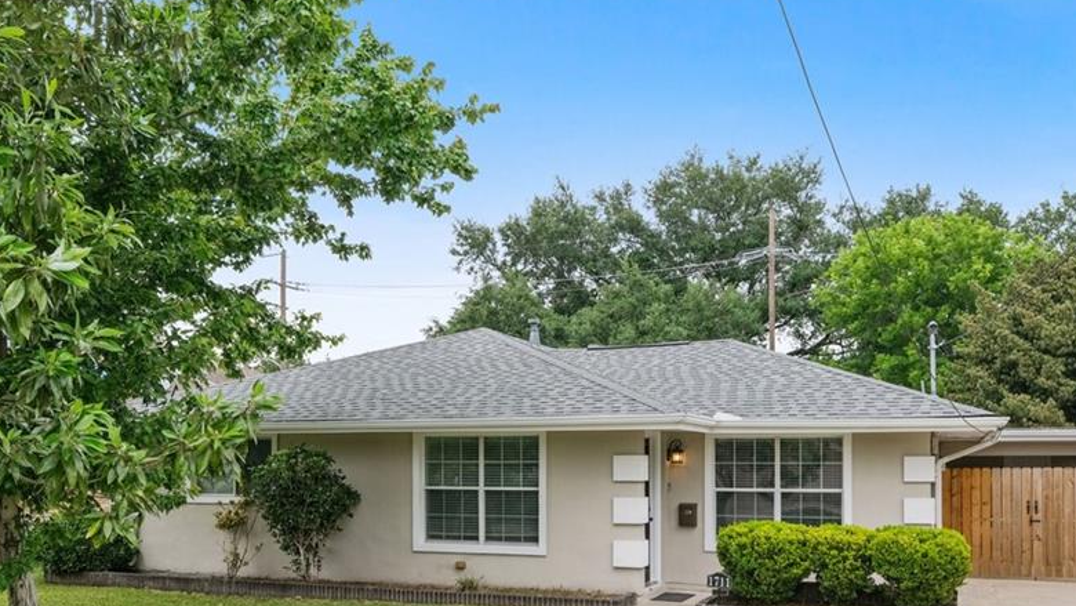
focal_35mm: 33
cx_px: 588
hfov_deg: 59.4
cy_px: 451
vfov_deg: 34.9
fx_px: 942
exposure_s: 1/200
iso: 320
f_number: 10
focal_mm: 16
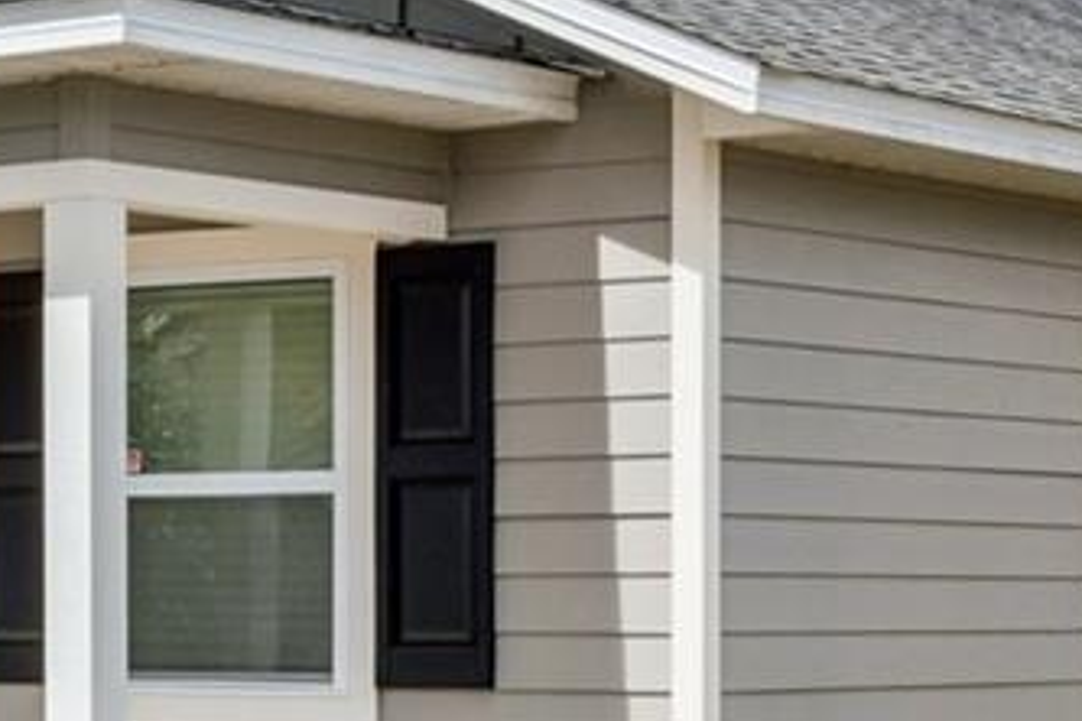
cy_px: 607
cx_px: 162
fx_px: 4328
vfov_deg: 9.5
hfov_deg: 14.1
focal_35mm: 144
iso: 200
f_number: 8
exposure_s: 1/200
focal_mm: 20
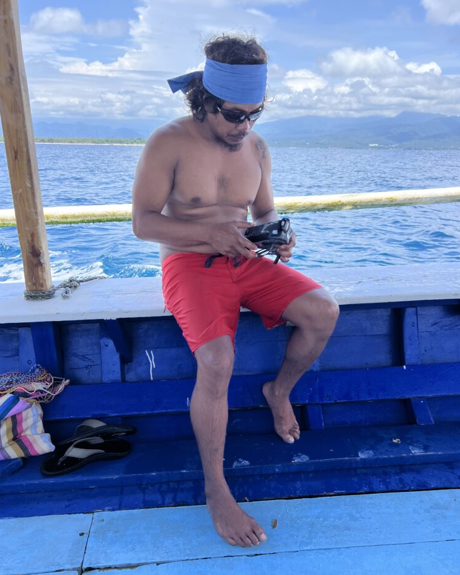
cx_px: 236
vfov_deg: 62.2
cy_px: 304
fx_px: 477
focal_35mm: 28
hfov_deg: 51.5
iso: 50
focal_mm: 5.7
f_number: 1.5
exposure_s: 1/1621
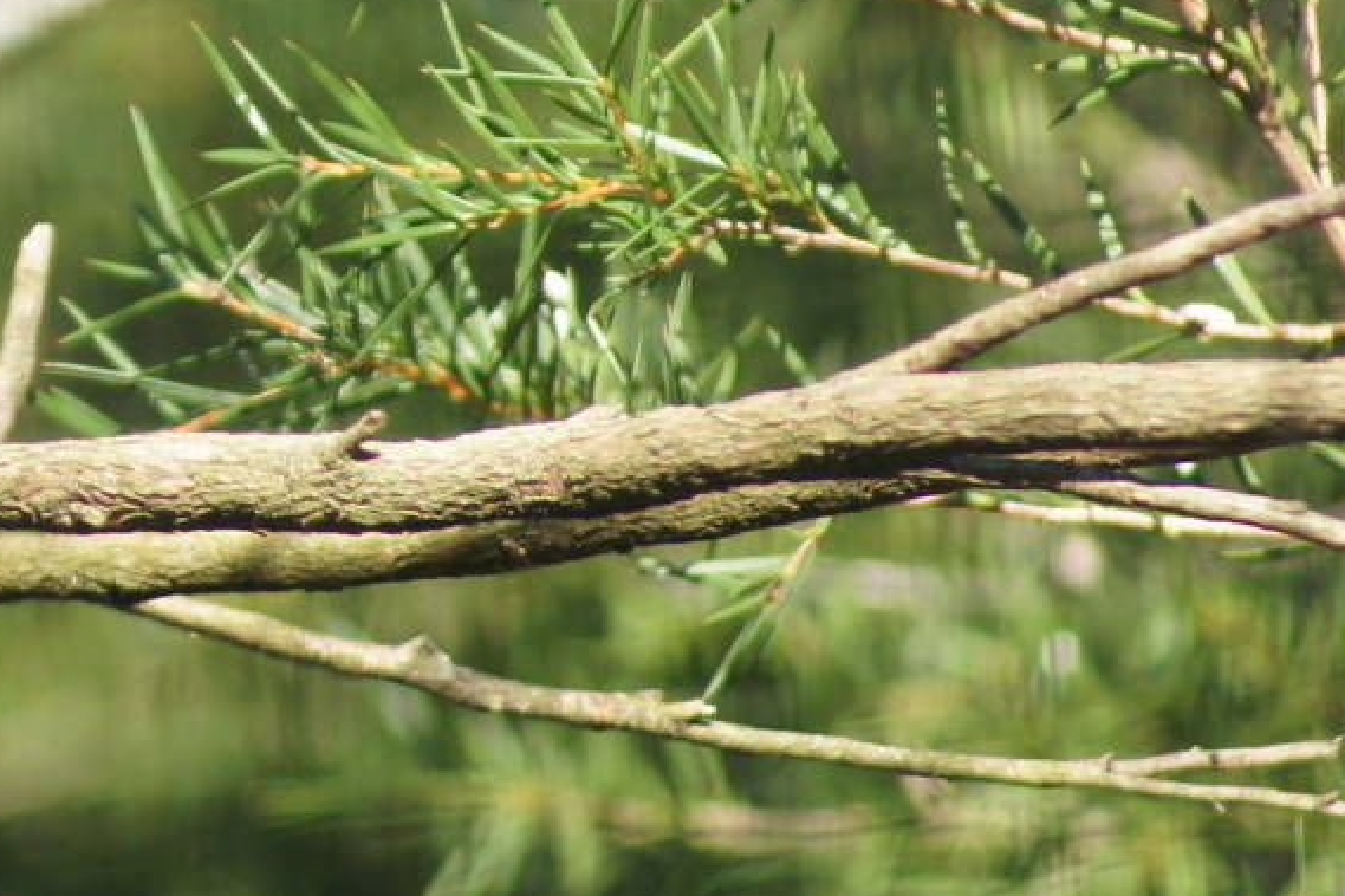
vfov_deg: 1.6
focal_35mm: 886
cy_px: 32
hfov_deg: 2.3
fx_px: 33090
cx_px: -376
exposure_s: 1/250
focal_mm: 210
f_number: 6.3
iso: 400
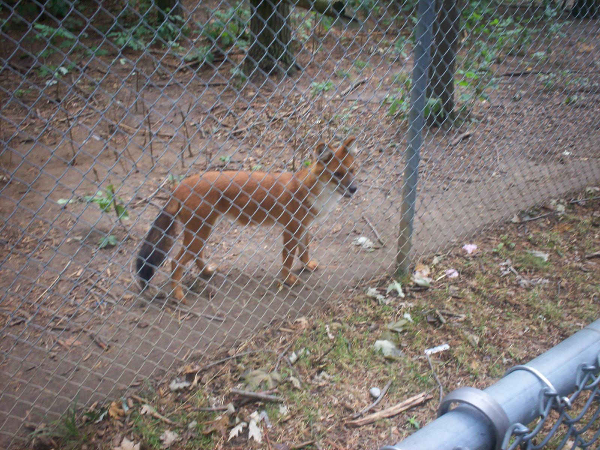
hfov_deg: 51.4
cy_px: 225
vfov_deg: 39.7
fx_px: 624
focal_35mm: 36
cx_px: 300
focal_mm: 6
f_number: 4.5
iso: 140
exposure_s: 1/28.1
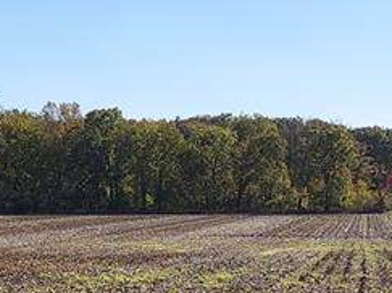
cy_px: 280
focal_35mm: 101
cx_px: 3
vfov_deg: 14.4
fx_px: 1143
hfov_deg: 18.9
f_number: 1.8
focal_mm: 4.6
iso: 40
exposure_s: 1/1257
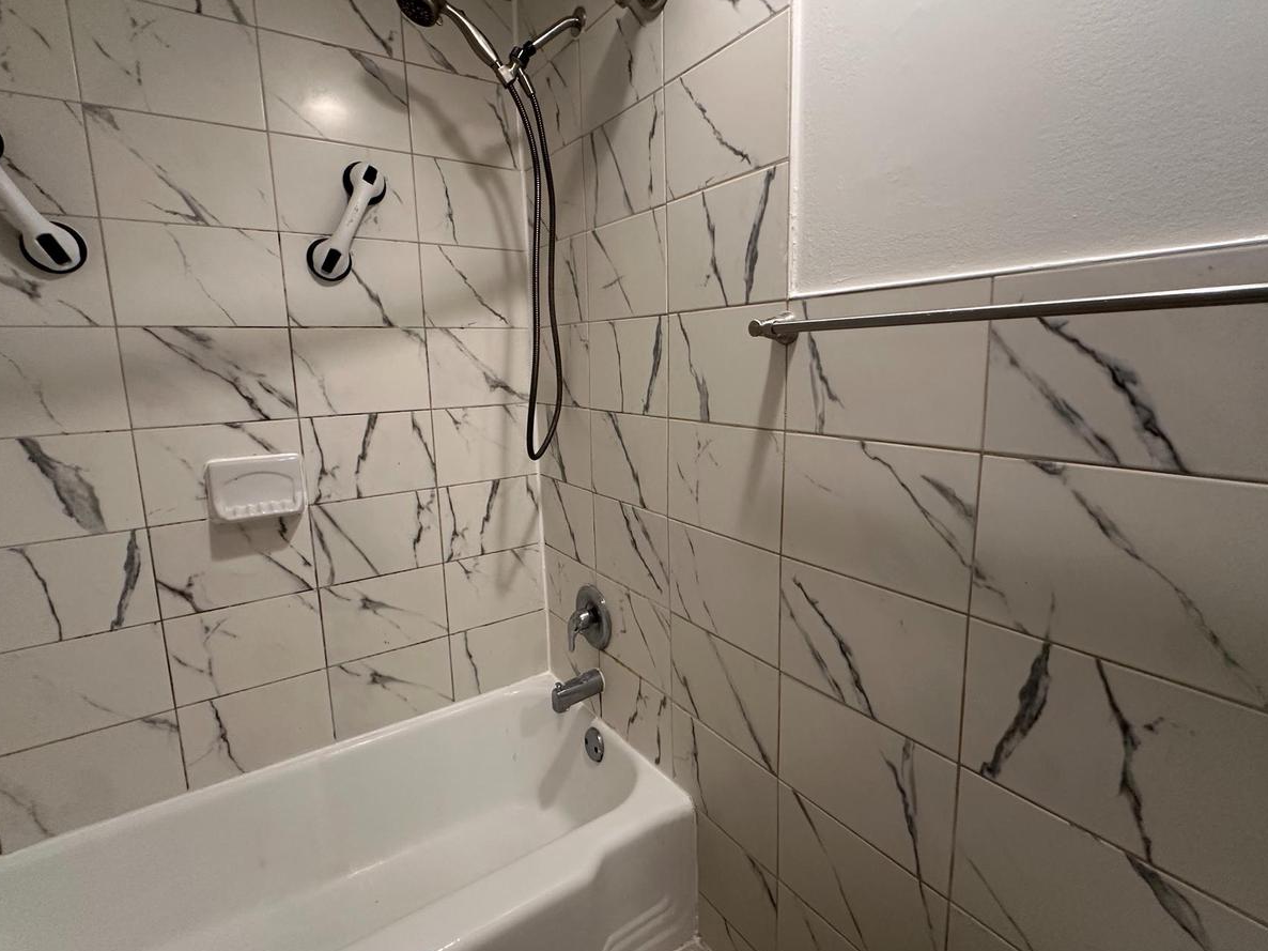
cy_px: 458
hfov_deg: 91.0
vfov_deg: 74.7
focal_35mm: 17
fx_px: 623
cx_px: 622
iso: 250
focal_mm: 2.22
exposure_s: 1/60
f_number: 2.2
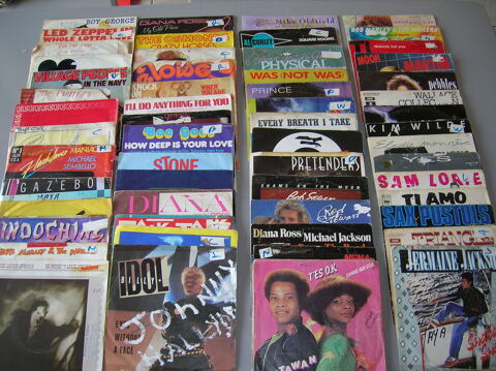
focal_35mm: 34
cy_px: 186
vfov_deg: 41.7
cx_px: 248
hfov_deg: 54.0
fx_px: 487
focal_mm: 5.7
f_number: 2.9
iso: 50
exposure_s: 1/30
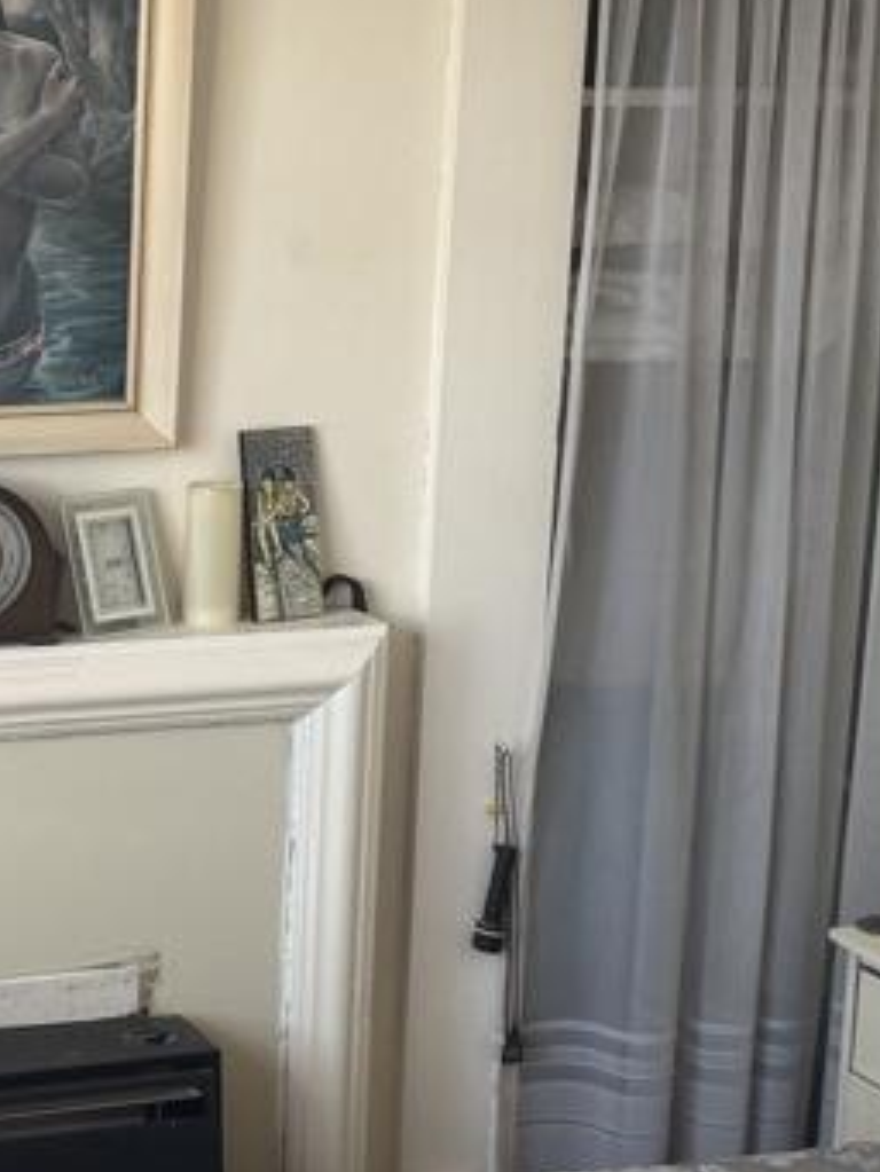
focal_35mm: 72
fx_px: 2439
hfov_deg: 19.7
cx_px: -65
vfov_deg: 26.9
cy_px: 742
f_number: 1.78
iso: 200
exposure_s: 1/62
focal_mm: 6.76
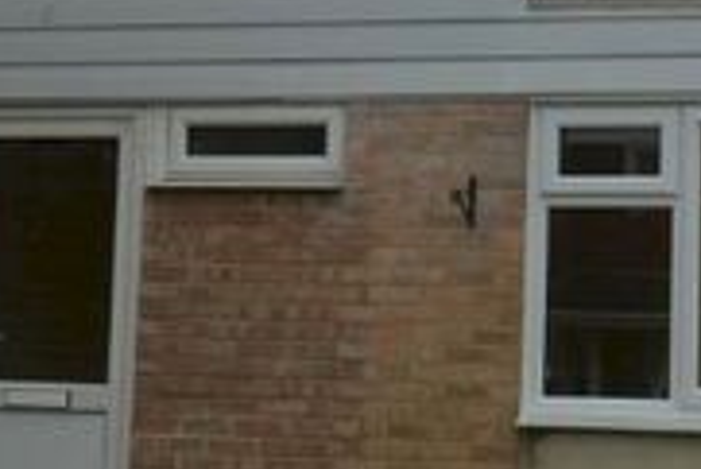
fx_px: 3021
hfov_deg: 13.2
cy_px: -81
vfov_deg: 8.8
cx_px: 511
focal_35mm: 155
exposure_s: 1/250
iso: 160
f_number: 8
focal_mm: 40
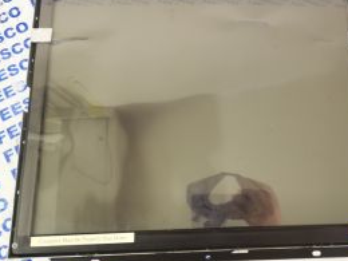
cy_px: 90
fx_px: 402
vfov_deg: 35.6
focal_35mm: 40
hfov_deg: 46.2
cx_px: 228
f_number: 1.8
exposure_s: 1/20
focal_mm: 5.58
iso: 640
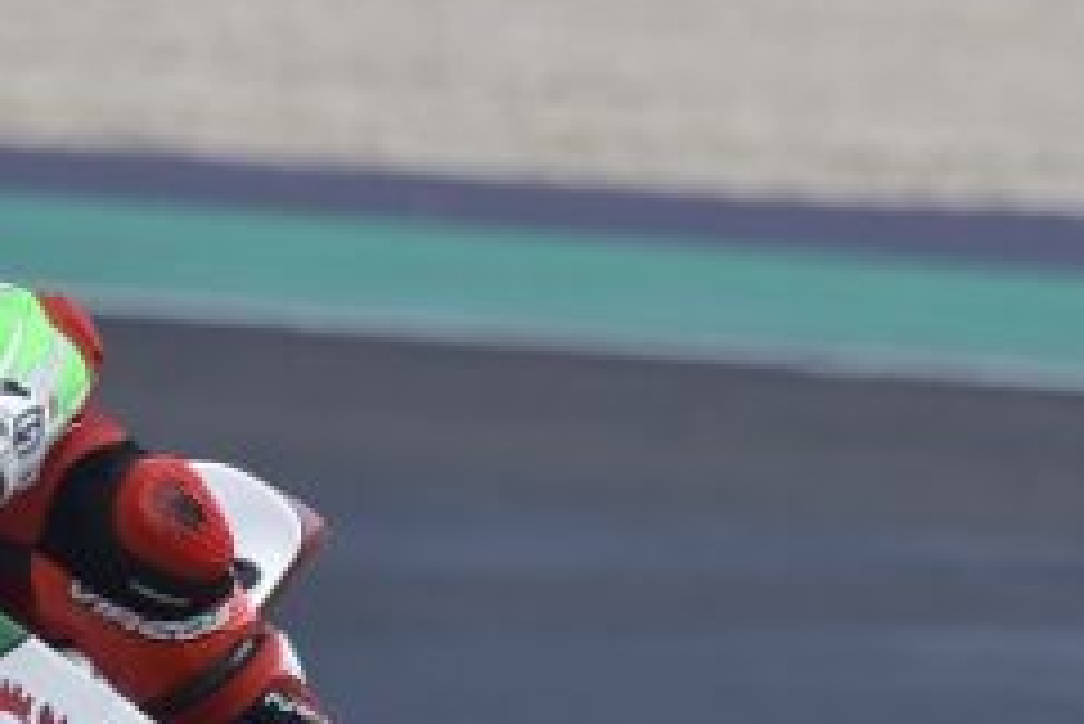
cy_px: 794
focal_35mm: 2108
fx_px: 63510
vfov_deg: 0.7
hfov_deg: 1.0
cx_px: 130
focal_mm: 410
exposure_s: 1/1000
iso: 400
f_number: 6.3
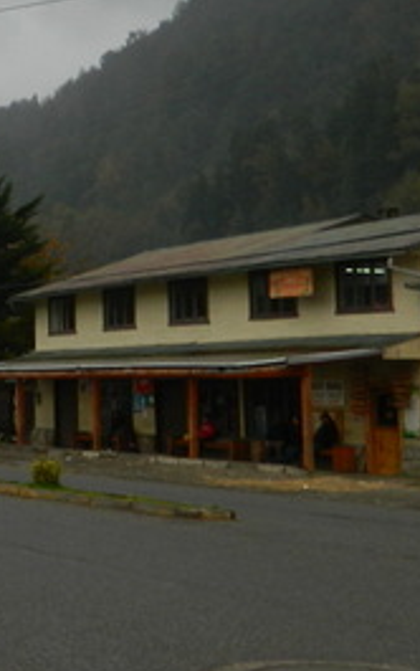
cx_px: -238
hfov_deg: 15.0
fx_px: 1463
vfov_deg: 25.7
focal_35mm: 80
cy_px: 228
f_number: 3.1
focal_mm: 4.5
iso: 80
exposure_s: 1/100
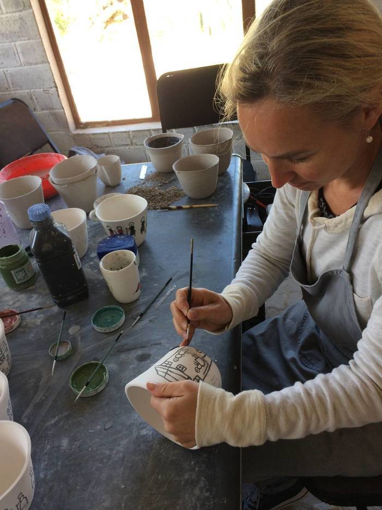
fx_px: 427
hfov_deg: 48.2
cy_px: 255
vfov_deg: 61.7
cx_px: 191
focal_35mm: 29
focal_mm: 4.15
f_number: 2.2
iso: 50
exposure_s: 1/100
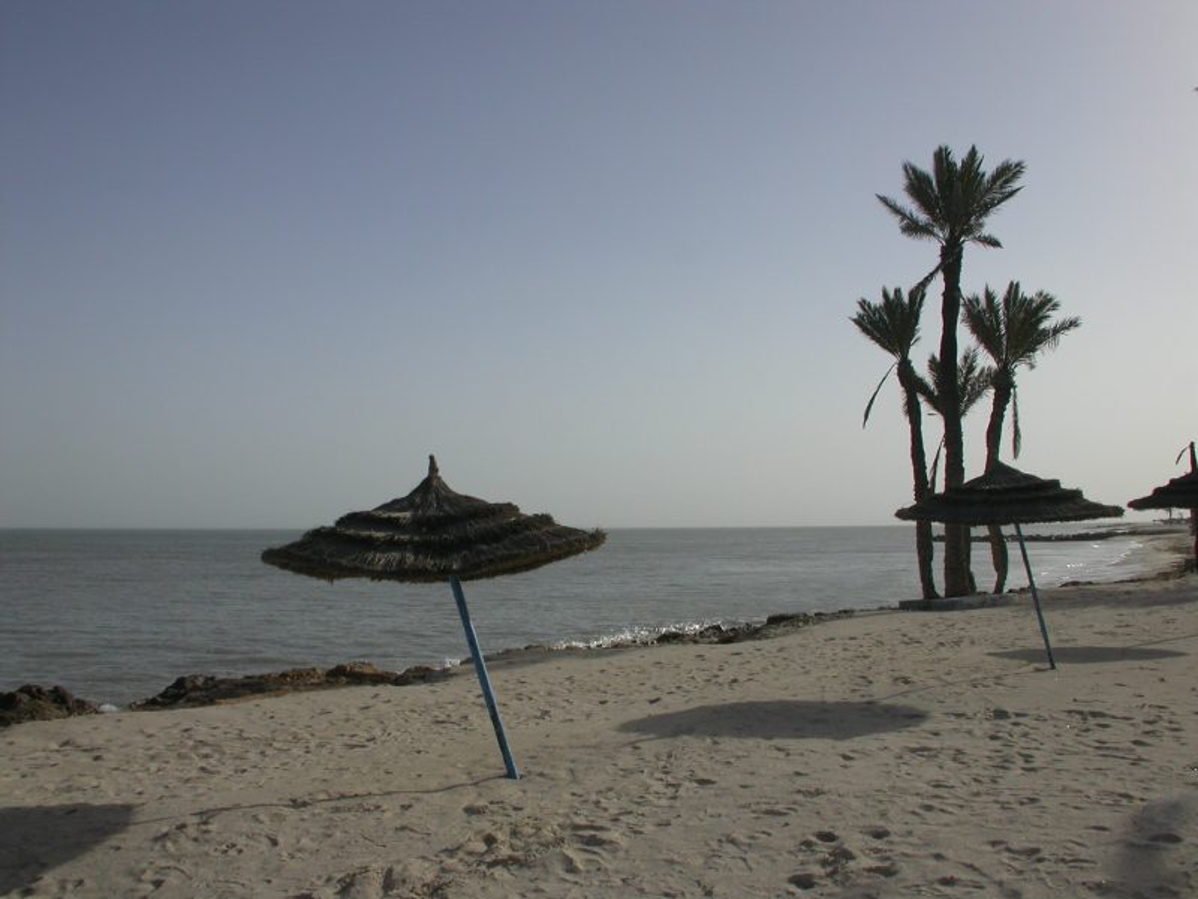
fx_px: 1488
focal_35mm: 43
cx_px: 599
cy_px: 450
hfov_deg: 43.9
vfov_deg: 33.6
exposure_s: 1/355
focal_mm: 8.9
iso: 100
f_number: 6.2
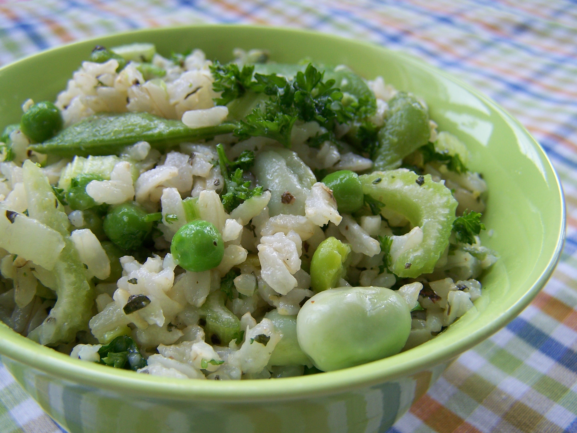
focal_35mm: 38
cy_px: 216
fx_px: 634
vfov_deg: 37.8
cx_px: 288
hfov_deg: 48.9
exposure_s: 1/60
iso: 80
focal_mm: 6.3
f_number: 2.8
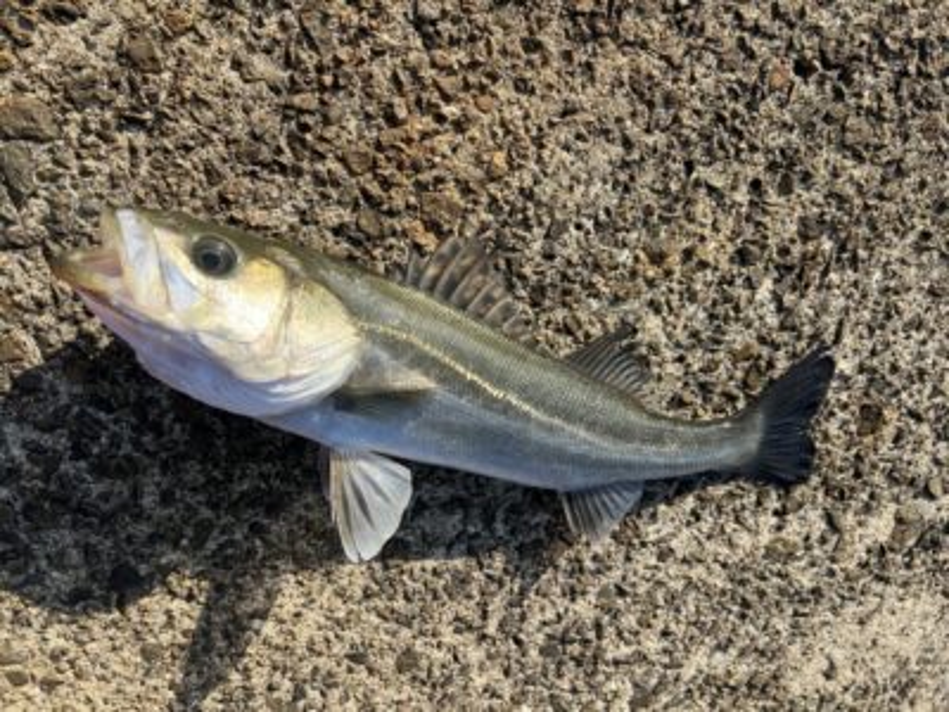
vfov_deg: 53.1
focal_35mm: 26
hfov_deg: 67.3
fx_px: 713
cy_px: 356
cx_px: 474
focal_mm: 5.7
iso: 50
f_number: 1.5
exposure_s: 1/2208
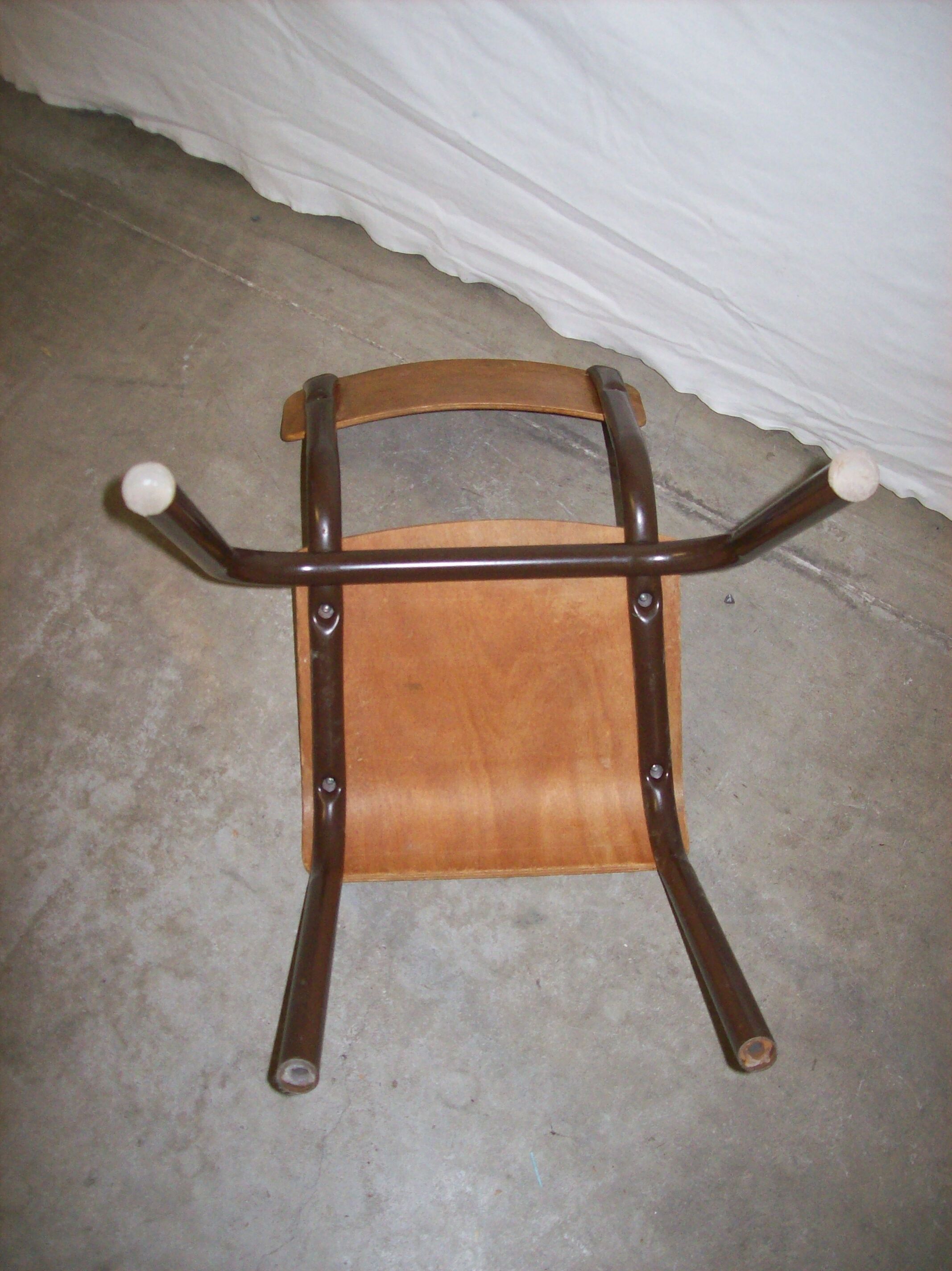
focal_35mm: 36
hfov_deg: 39.6
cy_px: 636
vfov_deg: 51.4
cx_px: 476
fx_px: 1321
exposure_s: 1/64
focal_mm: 6
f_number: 2.7
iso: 200
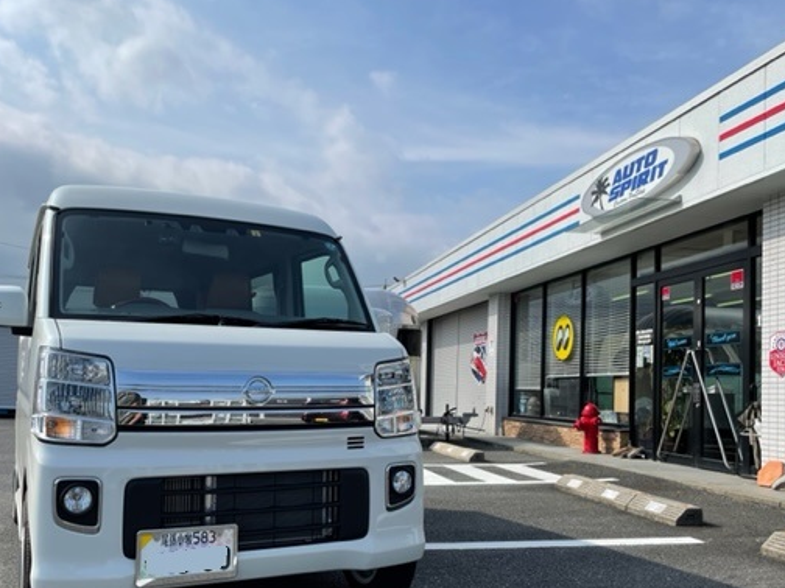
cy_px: 362
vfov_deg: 42.7
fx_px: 748
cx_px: 357
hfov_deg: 55.3
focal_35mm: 33
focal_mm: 4.2
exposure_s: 1/5051
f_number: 1.6
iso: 32
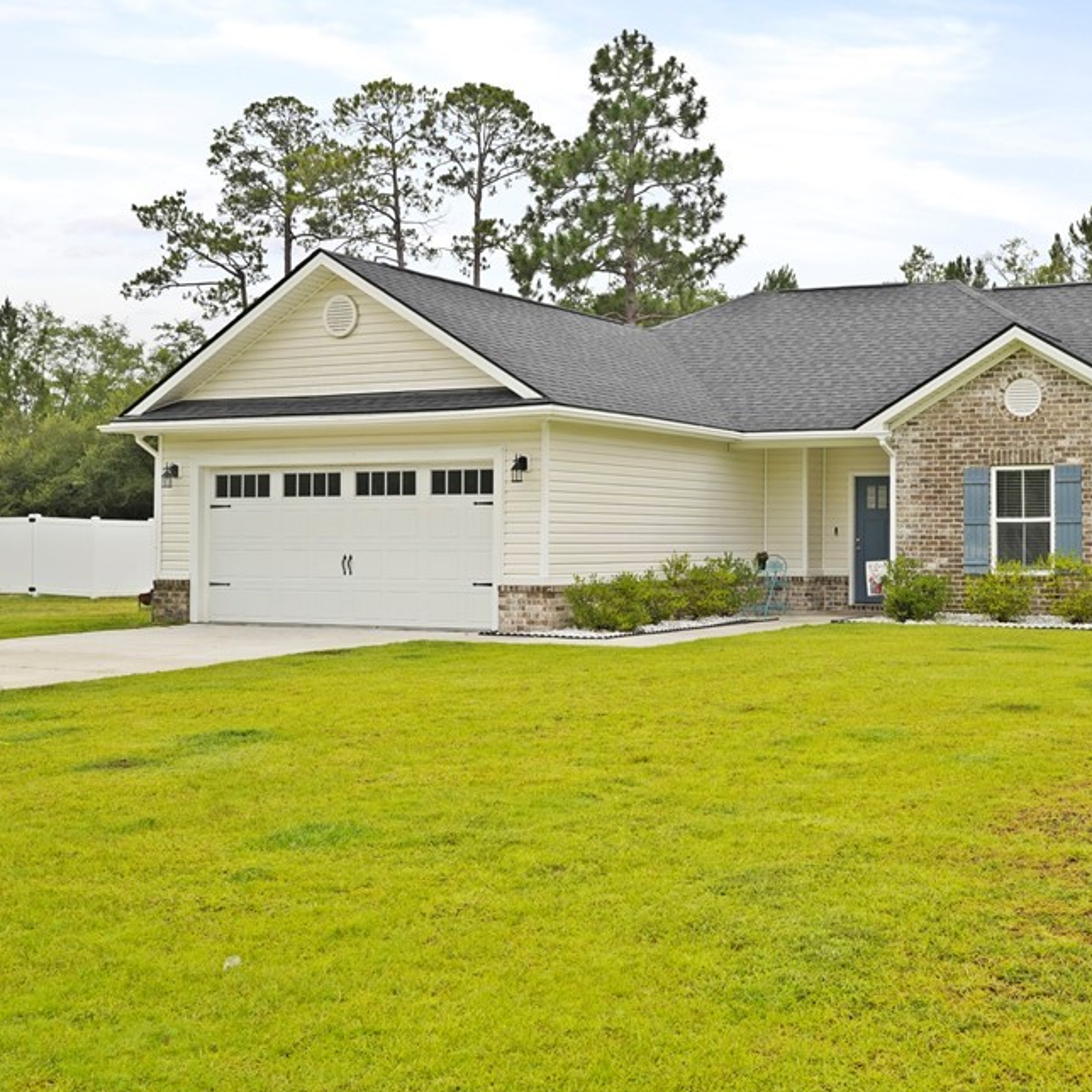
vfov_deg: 39.1
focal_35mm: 43
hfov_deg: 38.3
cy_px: 505
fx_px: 1535
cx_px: 799
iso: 320
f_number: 9
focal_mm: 30
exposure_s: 1/60
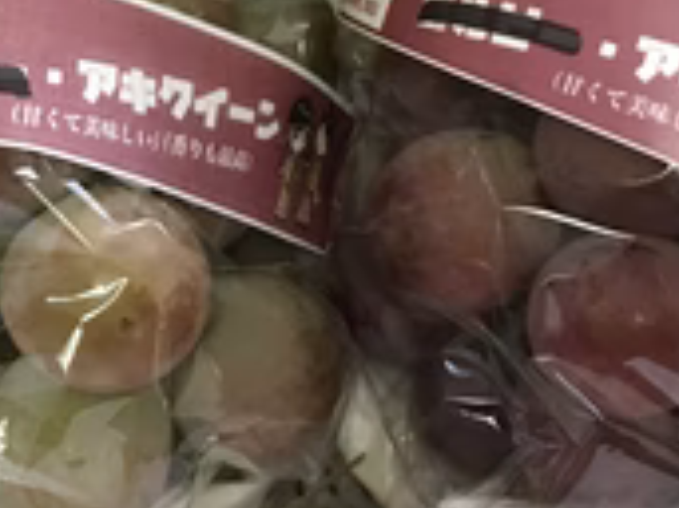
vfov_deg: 21.5
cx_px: 226
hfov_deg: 28.4
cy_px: 155
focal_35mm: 68
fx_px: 1333
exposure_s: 1/30
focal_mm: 4.15
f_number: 2.2
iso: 200
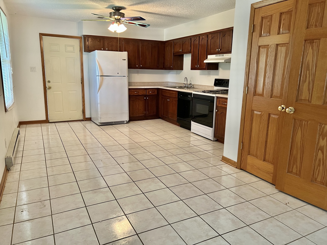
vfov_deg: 53.1
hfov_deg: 67.3
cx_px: 164
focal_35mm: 26
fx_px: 246
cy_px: 122
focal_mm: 5.7
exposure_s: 1/60
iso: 250
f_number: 1.5
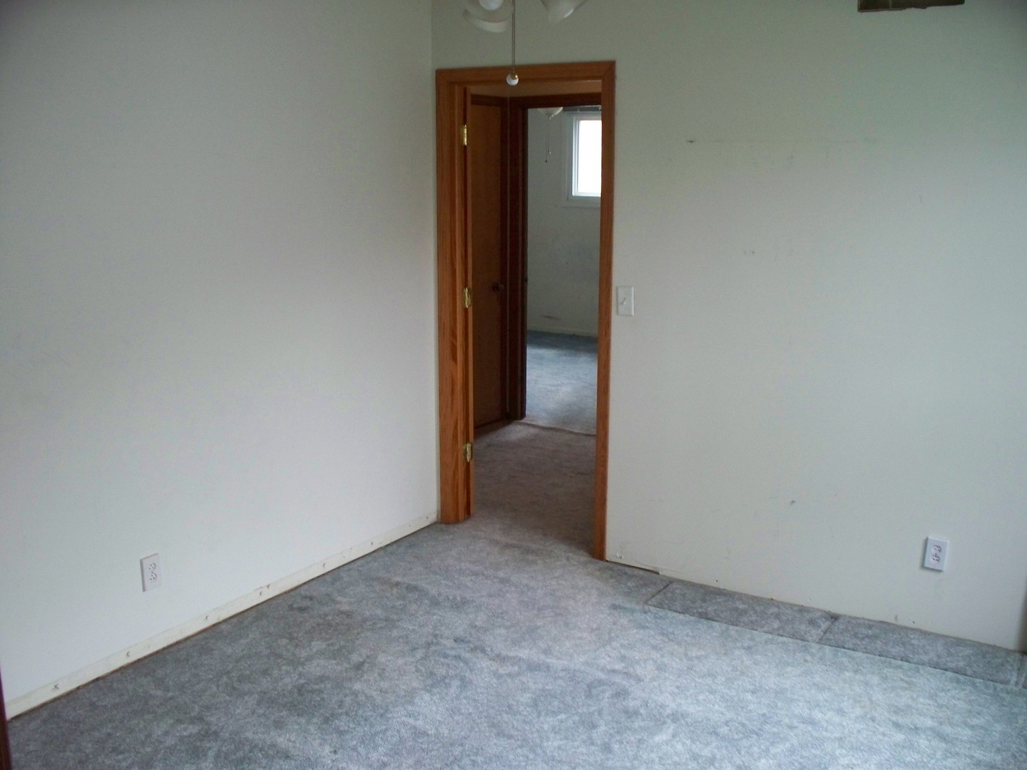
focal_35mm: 36
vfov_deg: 39.7
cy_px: 385
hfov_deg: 51.4
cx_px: 514
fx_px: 1068
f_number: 2.8
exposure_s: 1/60
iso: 320
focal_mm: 7.54
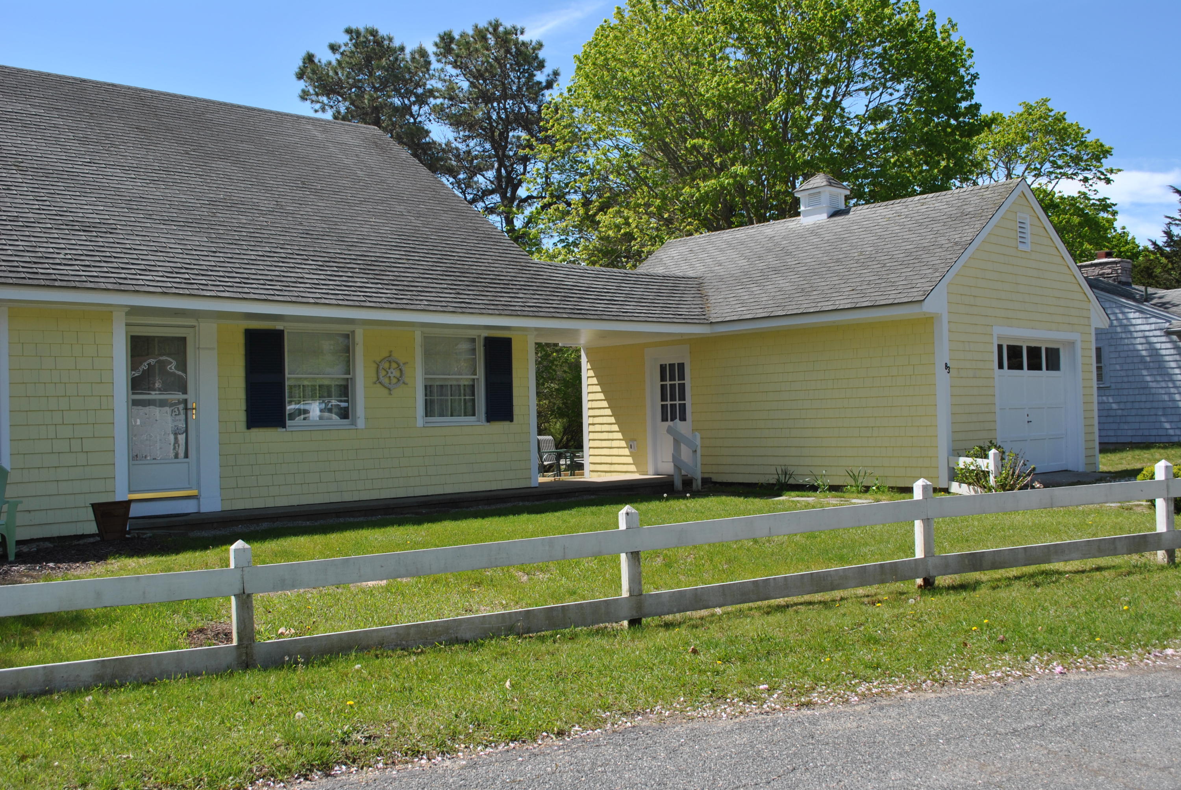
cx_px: 590
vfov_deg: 37.0
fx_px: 1182
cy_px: 395
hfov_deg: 53.1
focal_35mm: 36
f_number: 8
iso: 100
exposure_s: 1/250
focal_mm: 24
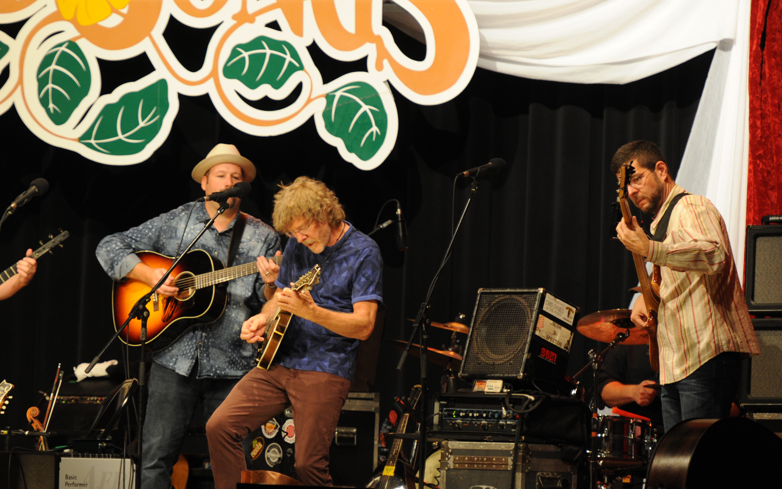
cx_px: 282
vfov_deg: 4.6
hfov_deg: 7.3
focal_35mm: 286
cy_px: 320
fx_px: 6095
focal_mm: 210
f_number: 4
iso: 1600
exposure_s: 1/125
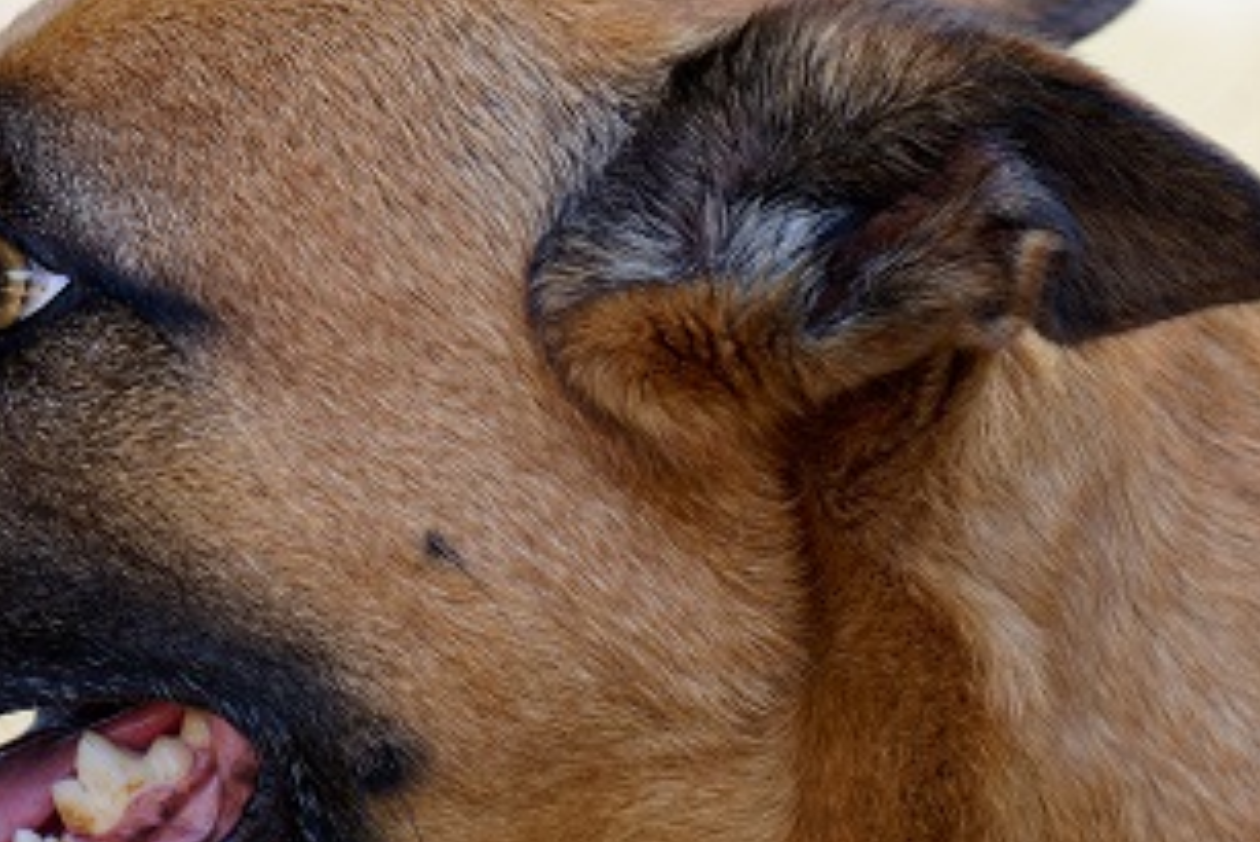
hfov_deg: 5.3
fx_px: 13586
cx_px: 558
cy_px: 583
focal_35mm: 388
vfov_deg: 3.5
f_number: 5.6
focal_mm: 178
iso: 400
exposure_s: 1/200
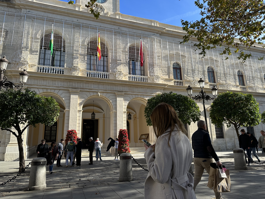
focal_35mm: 24
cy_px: 100
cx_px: 132
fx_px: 184
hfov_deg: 71.6
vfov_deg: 56.8
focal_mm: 6.86
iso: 80
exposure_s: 1/1393
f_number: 1.78
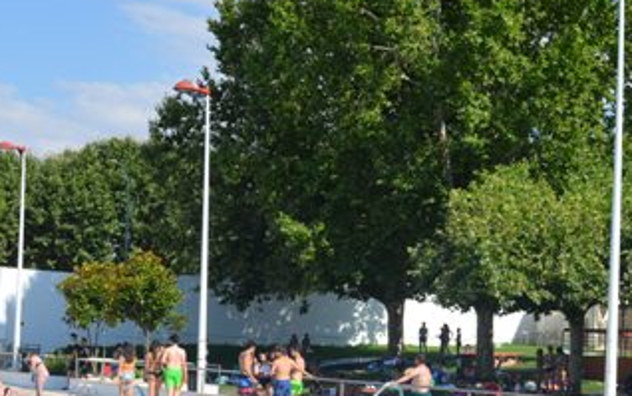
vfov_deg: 15.0
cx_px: 590
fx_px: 1482
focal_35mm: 86
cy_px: 360
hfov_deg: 23.3
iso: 110
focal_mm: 28
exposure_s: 1/250
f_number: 8
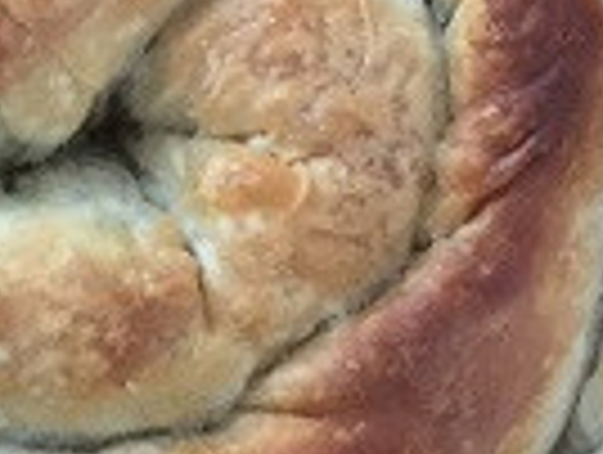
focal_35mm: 166
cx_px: -22
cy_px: -83
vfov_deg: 8.9
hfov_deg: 11.7
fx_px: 2897
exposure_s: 1/33
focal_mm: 4.15
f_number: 2.2
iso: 64
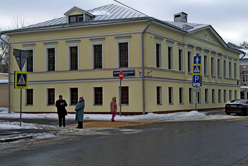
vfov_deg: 27.5
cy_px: 83
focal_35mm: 49
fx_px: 338
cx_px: 124
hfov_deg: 40.3
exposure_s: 1/160
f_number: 9
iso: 100
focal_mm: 29
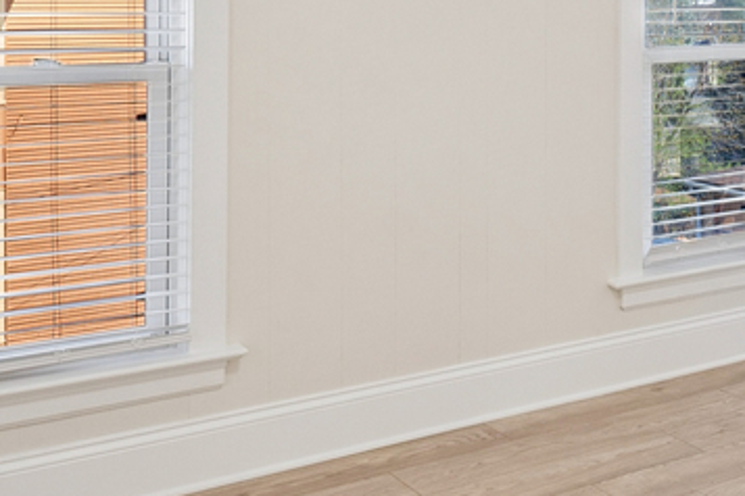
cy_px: -19
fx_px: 1407
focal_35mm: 68
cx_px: 495
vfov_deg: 19.4
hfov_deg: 29.5
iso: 400
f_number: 8
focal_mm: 15
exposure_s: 1/50
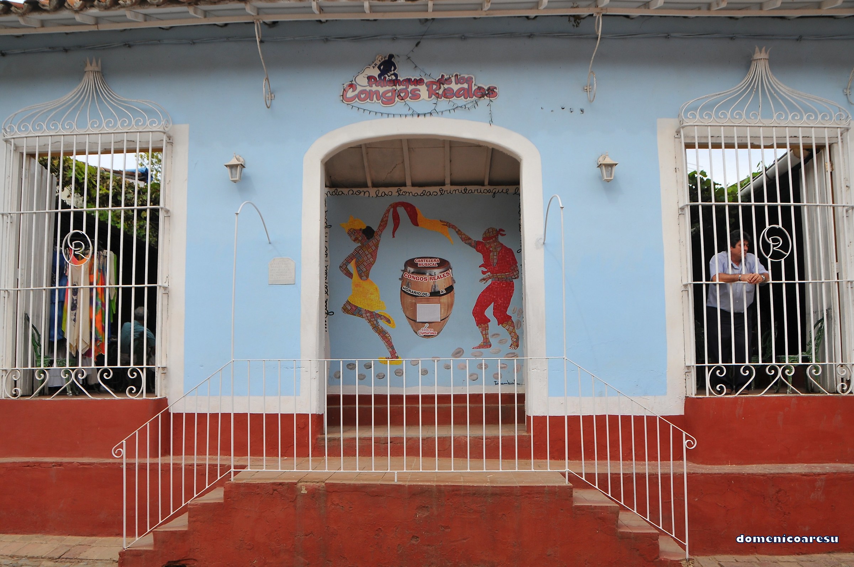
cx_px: 427
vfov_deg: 47.8
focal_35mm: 27
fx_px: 640
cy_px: 284
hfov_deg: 67.5
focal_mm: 18
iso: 200
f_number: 7.1
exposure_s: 1/200
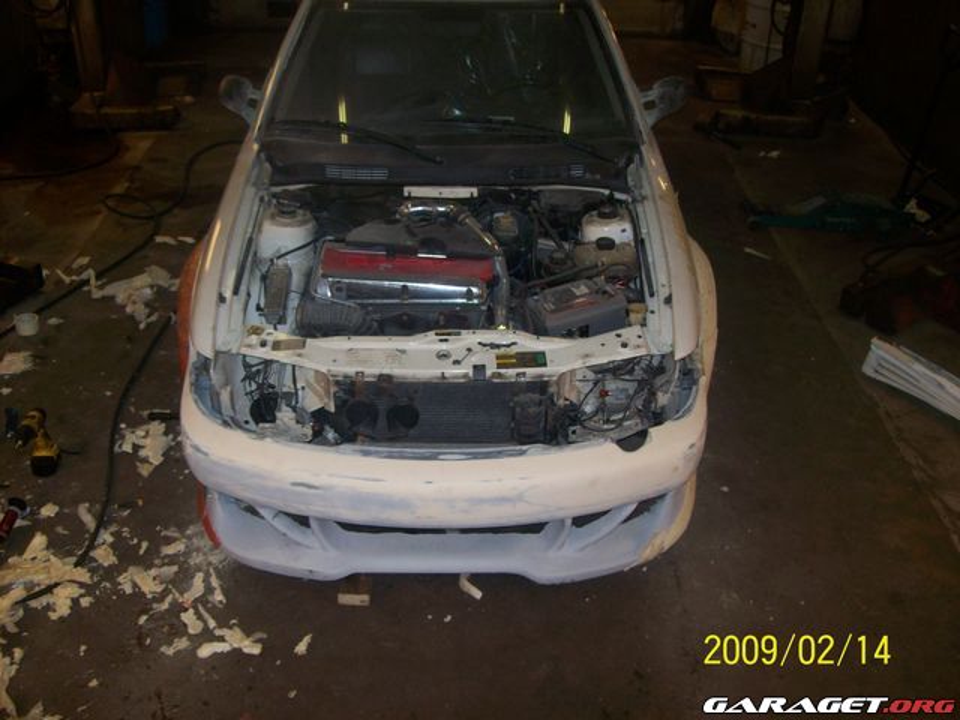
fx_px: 998
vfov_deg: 39.7
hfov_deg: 51.4
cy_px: 360
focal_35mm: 36
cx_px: 480
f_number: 2.7
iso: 80
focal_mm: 6
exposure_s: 1/64
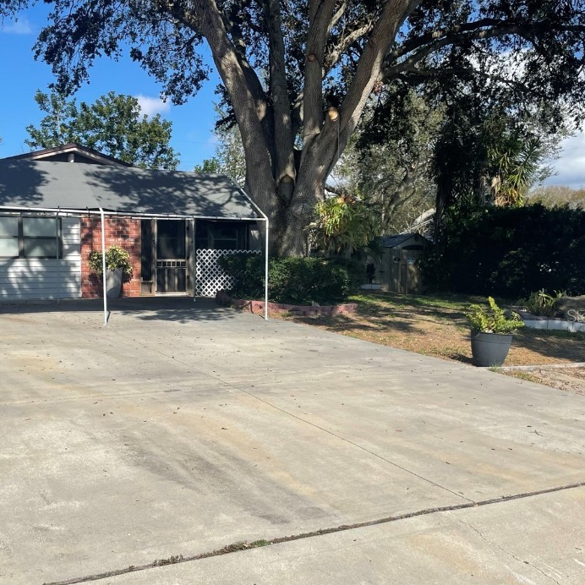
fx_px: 650
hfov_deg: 47.9
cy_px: 315
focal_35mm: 34
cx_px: 214
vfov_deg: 48.4
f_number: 1.6
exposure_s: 1/4831
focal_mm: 4.2
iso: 32
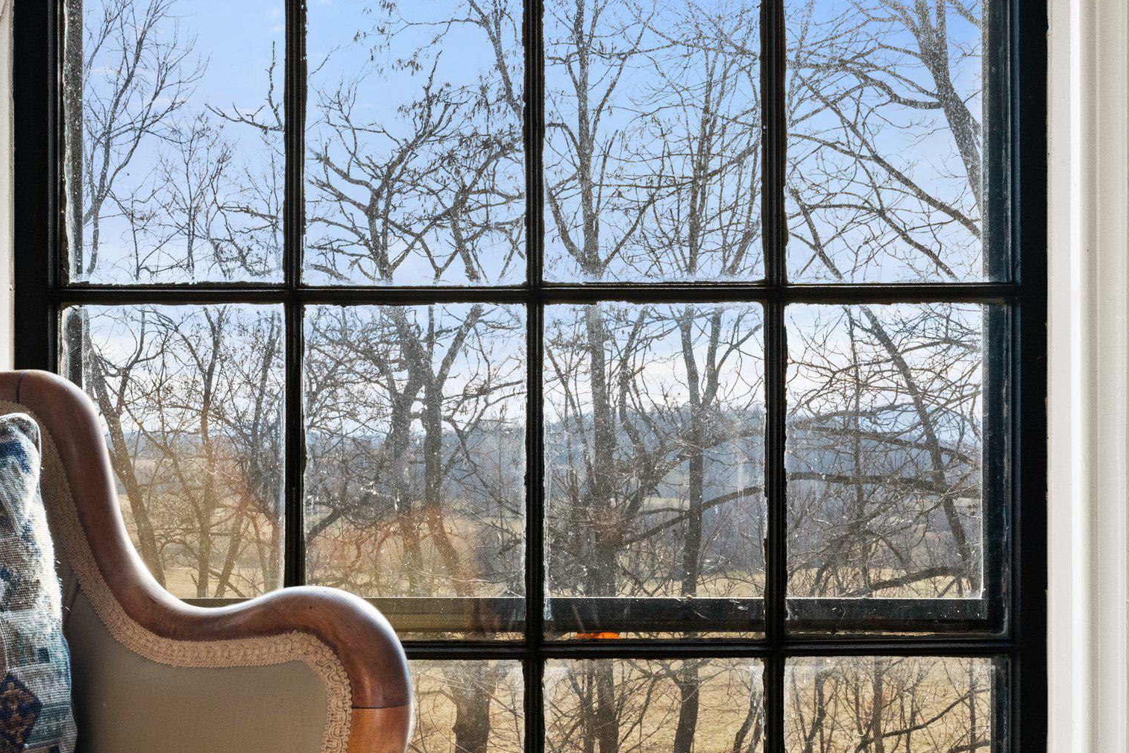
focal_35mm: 46
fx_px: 1443
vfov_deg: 29.2
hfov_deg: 42.7
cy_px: 431
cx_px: 529
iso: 640
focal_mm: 34
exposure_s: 1/20
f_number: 16
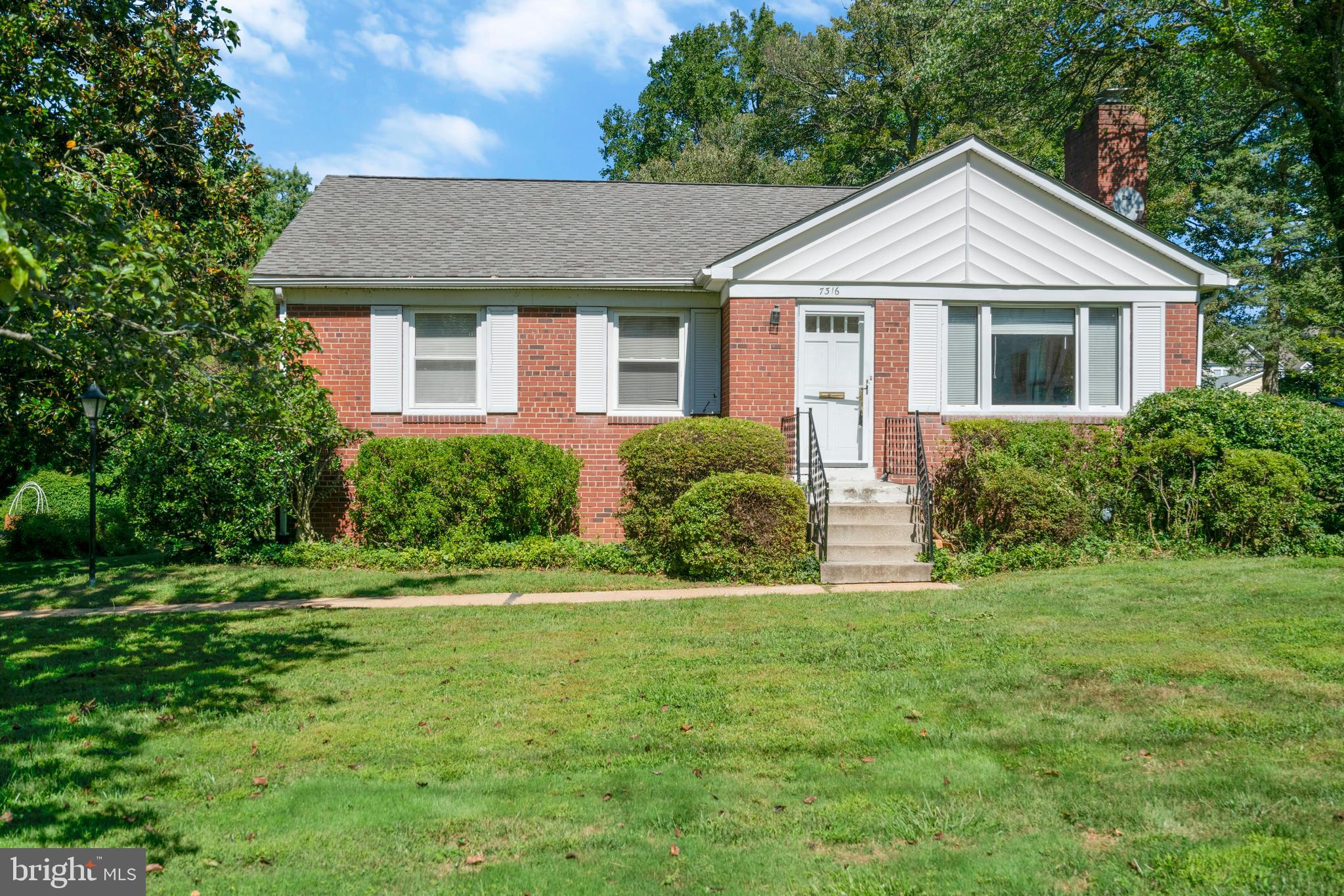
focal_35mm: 32
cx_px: 672
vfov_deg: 41.1
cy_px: 448
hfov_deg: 58.7
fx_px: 1195
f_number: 8
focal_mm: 32
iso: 800
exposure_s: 1/3200
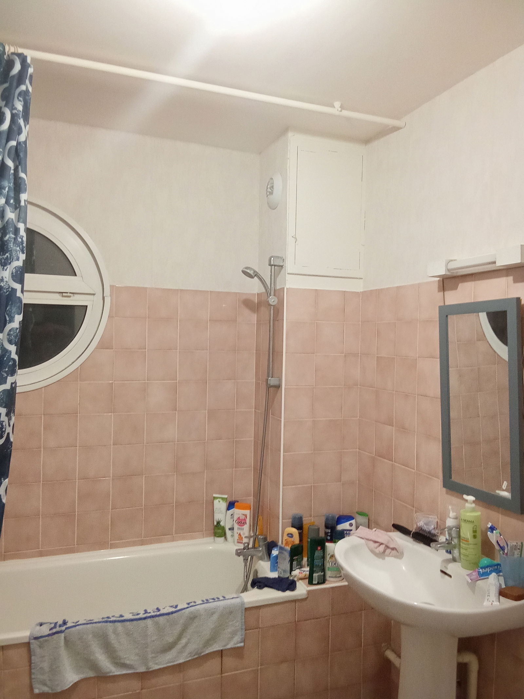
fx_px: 565
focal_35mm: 28
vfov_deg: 63.4
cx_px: 262
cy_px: 350
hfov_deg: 49.7
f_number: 2
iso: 320
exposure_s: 1/33.3
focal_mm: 2.87
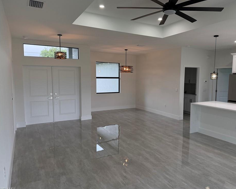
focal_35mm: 26
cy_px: 93
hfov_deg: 65.9
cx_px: 128
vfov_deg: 54.9
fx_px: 182
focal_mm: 6.76
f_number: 1.78
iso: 200
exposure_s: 1/219
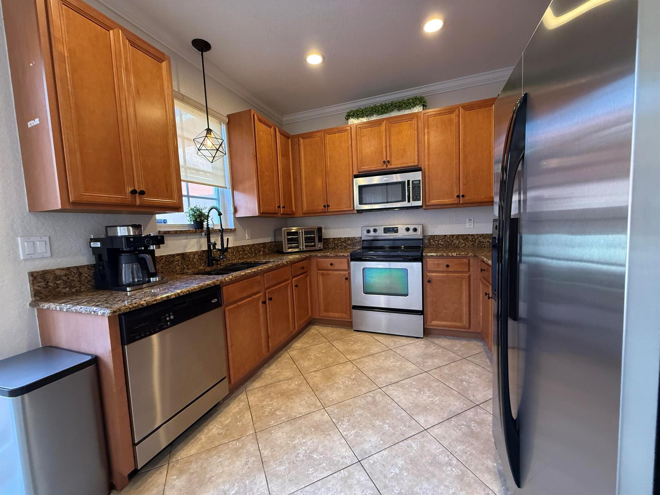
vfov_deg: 85.7
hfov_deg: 102.1
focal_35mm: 14
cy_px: 248
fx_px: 267
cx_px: 330
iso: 500
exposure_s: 1/120
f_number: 2.2
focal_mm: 2.22
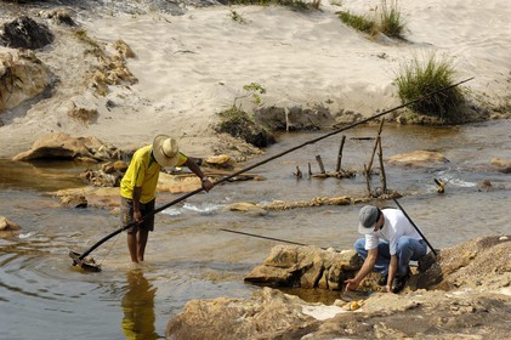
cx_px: 256
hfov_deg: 16.7
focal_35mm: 123
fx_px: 1745
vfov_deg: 11.1
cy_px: 170
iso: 100
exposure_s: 1/400
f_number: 5.6
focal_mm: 82
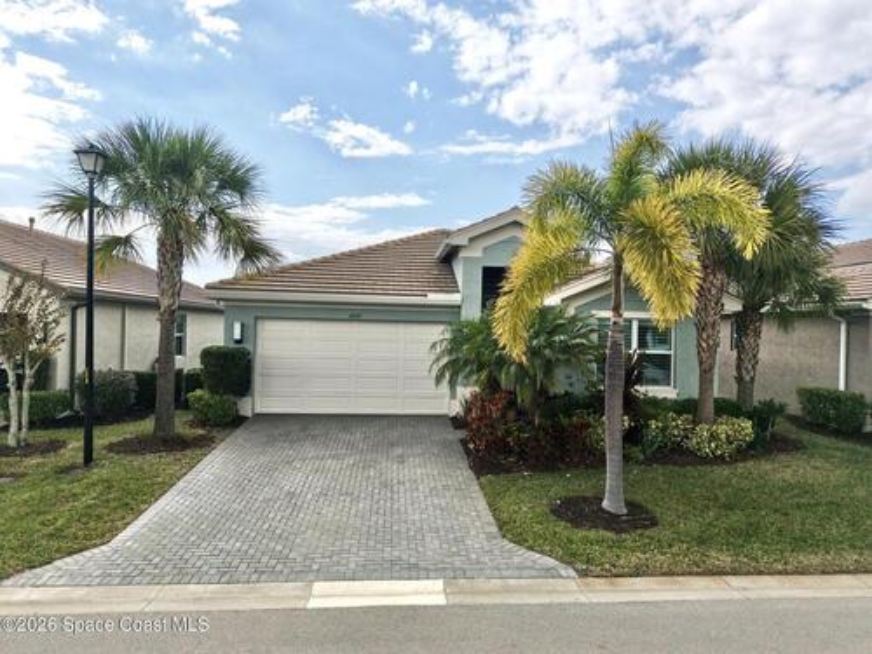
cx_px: 436
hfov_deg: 71.6
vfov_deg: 56.8
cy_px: 327
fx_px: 605
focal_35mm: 24
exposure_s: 1/400
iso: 210
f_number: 1.8
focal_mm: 8.67
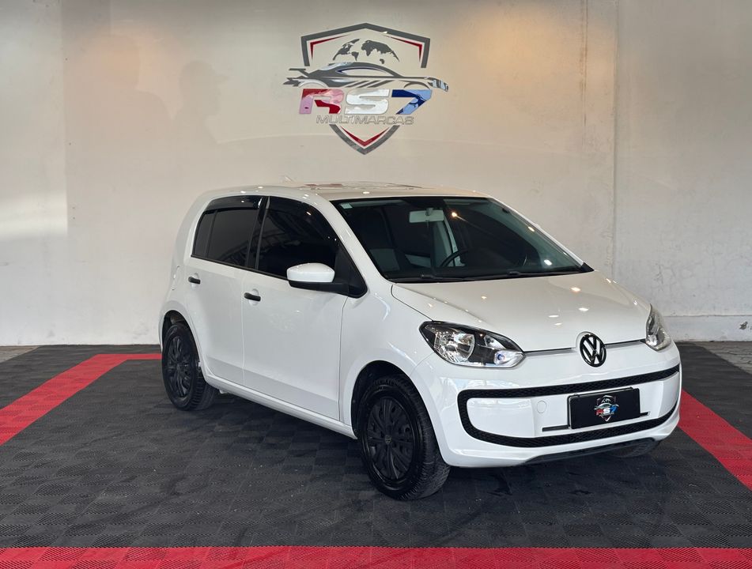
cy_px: 284
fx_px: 1134
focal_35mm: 52
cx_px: 376
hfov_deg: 36.7
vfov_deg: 28.2
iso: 32
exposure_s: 1/320
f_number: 1.6
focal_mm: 5.96
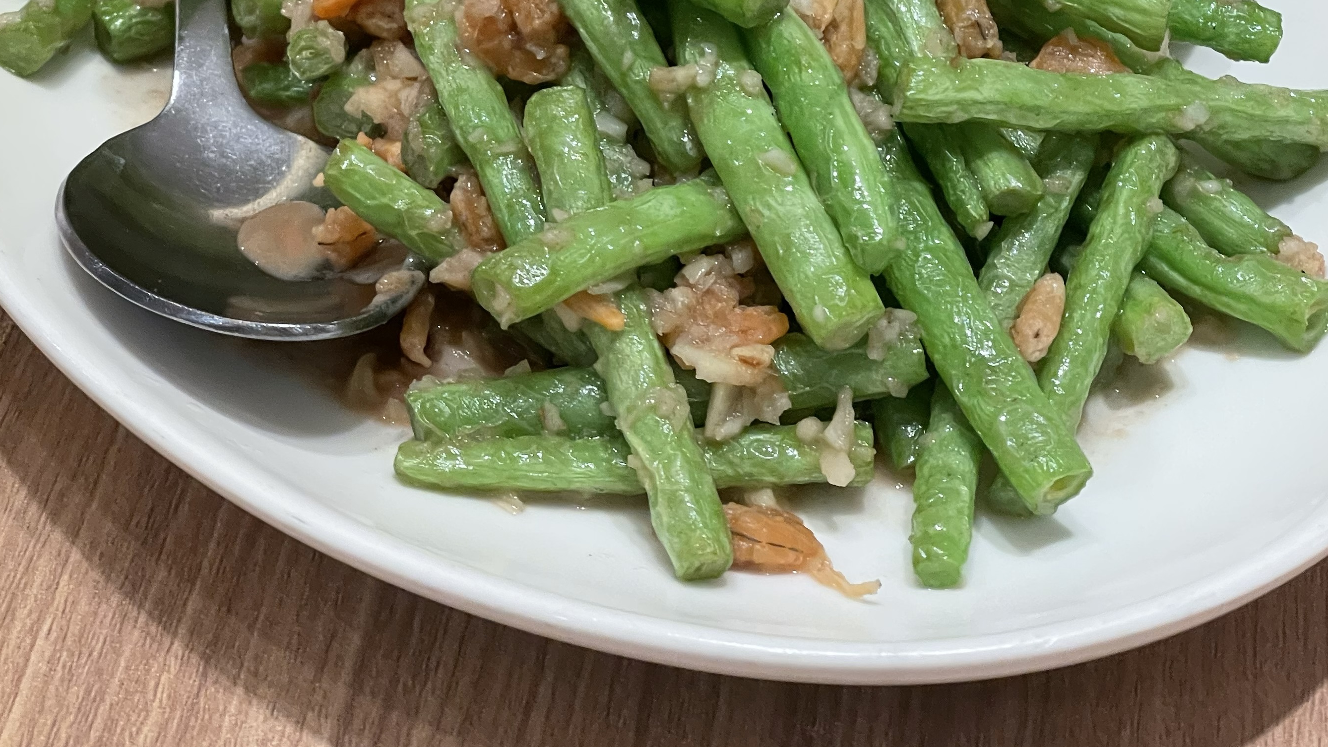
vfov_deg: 11.4
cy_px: 24
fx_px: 3698
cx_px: 729
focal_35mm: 105
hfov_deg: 20.4
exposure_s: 1/60
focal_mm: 7.5
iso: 200
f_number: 2.2
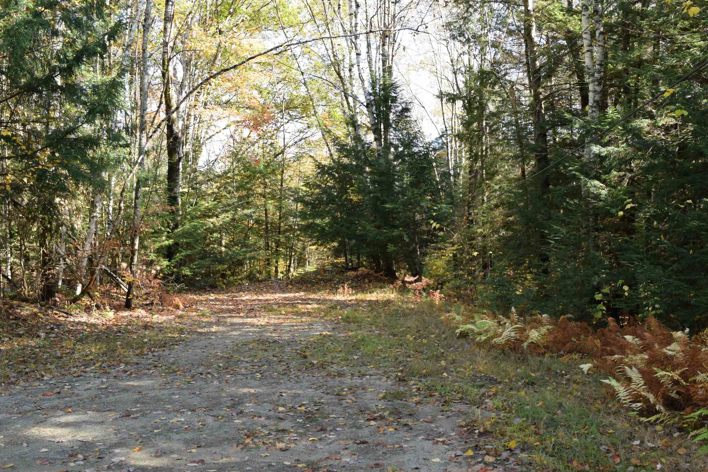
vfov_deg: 35.9
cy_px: 223
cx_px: 401
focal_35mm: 37
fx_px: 728
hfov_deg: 51.7
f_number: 6.3
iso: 400
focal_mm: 20
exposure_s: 1/160
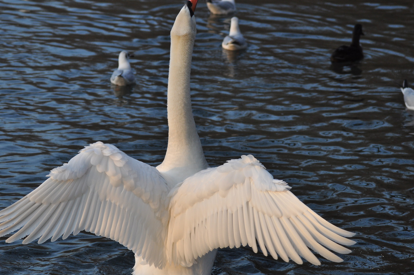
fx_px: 2928
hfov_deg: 8.1
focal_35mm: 255
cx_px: 194
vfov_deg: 5.4
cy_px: 135
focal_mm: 150
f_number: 5
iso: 400
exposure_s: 1/640
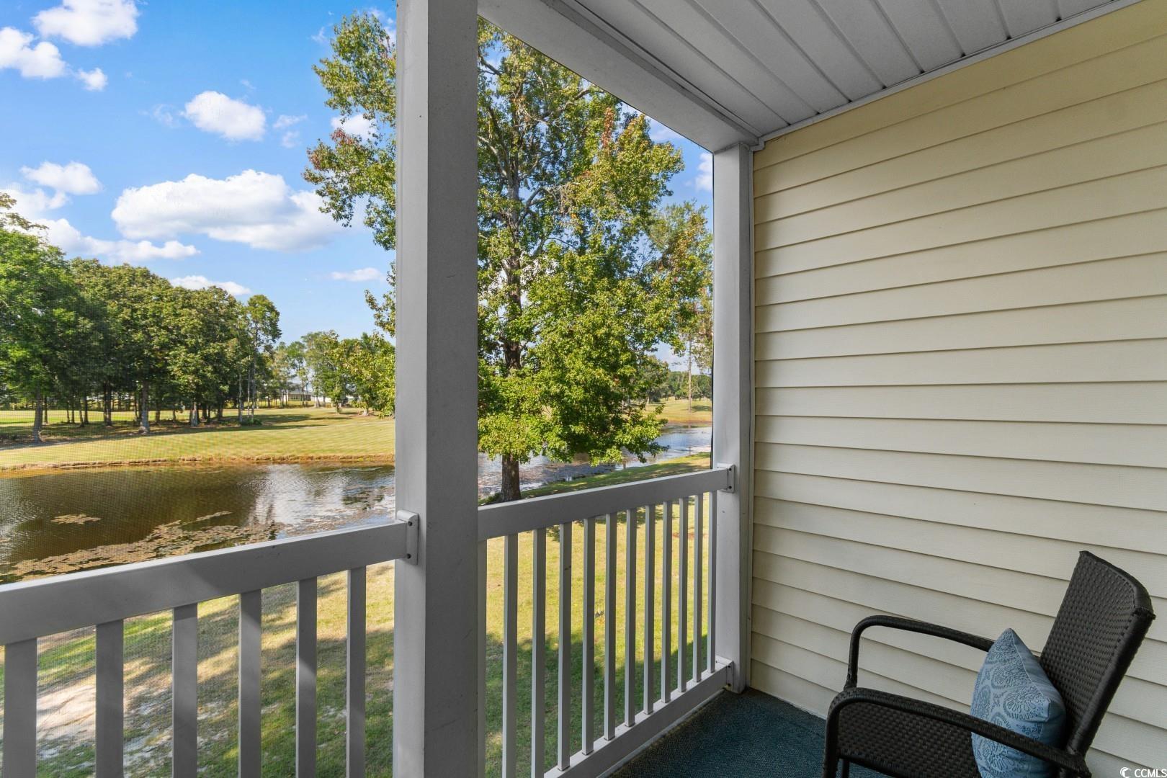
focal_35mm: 15
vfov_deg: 77.3
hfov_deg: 100.4
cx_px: 584
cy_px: 389
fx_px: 486
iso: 100
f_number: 6.3
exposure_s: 1/160
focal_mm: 10
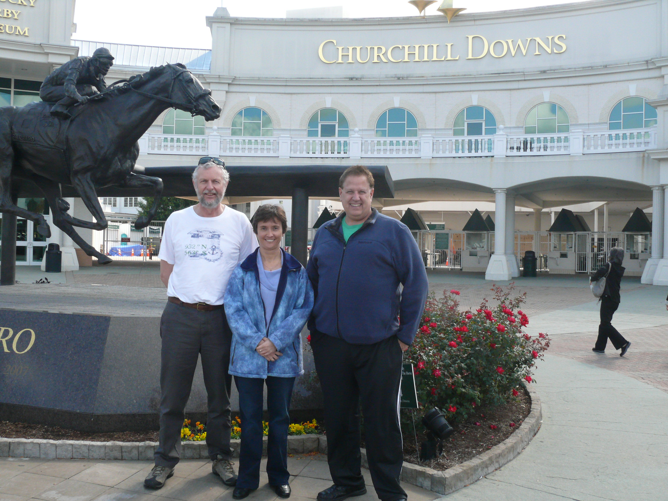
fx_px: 675
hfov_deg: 52.6
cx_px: 334
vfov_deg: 40.7
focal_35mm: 35
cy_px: 250
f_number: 5.6
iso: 200
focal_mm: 7.4
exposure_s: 1/250
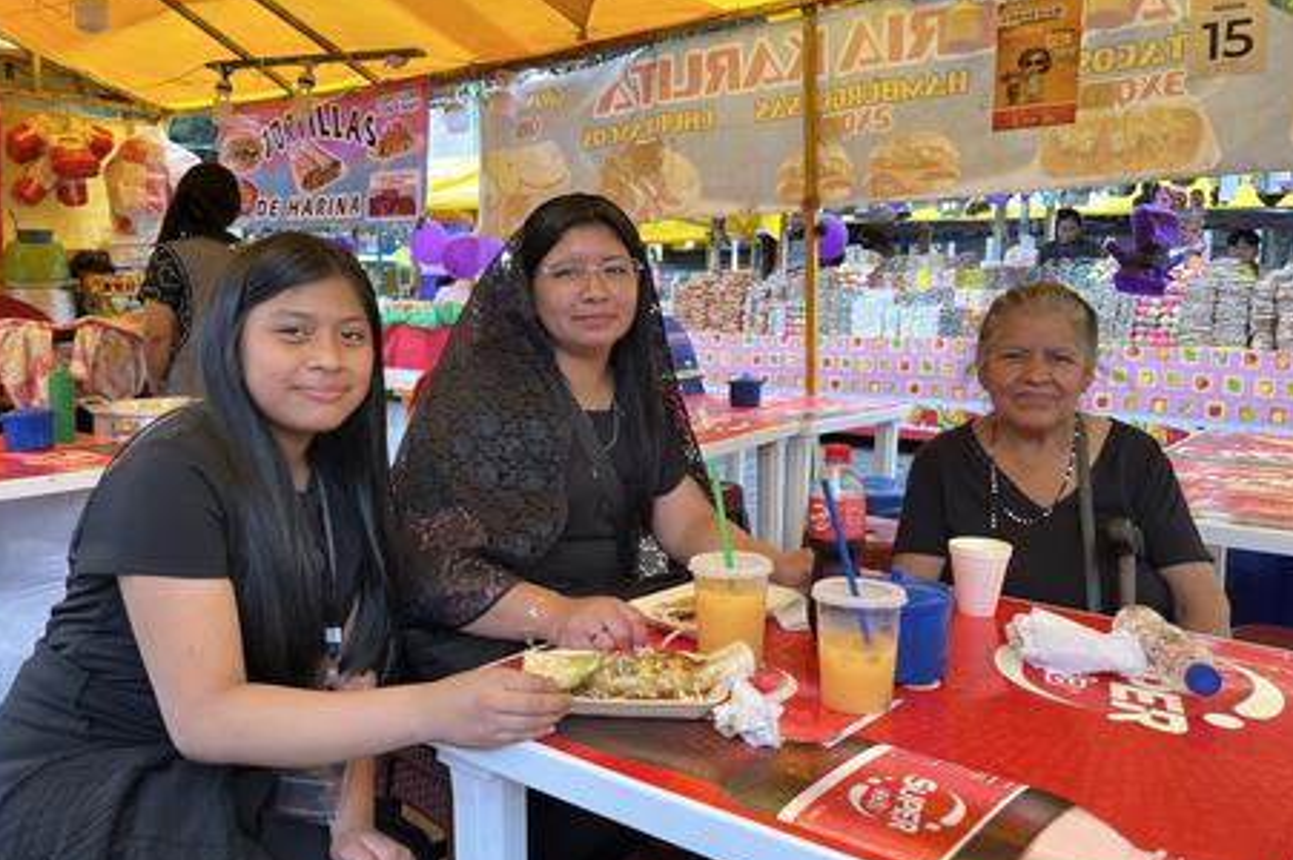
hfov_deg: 61.9
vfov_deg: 43.5
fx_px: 1077
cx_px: 599
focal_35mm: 30
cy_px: 426
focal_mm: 5.1
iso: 50
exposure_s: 1/120
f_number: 1.6
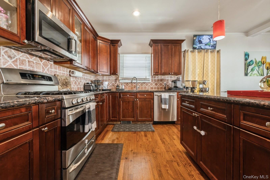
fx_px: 109
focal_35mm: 14
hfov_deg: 102.3
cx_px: 135
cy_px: 90
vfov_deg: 79.2
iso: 400
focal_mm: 14.5
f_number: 11
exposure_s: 1/5
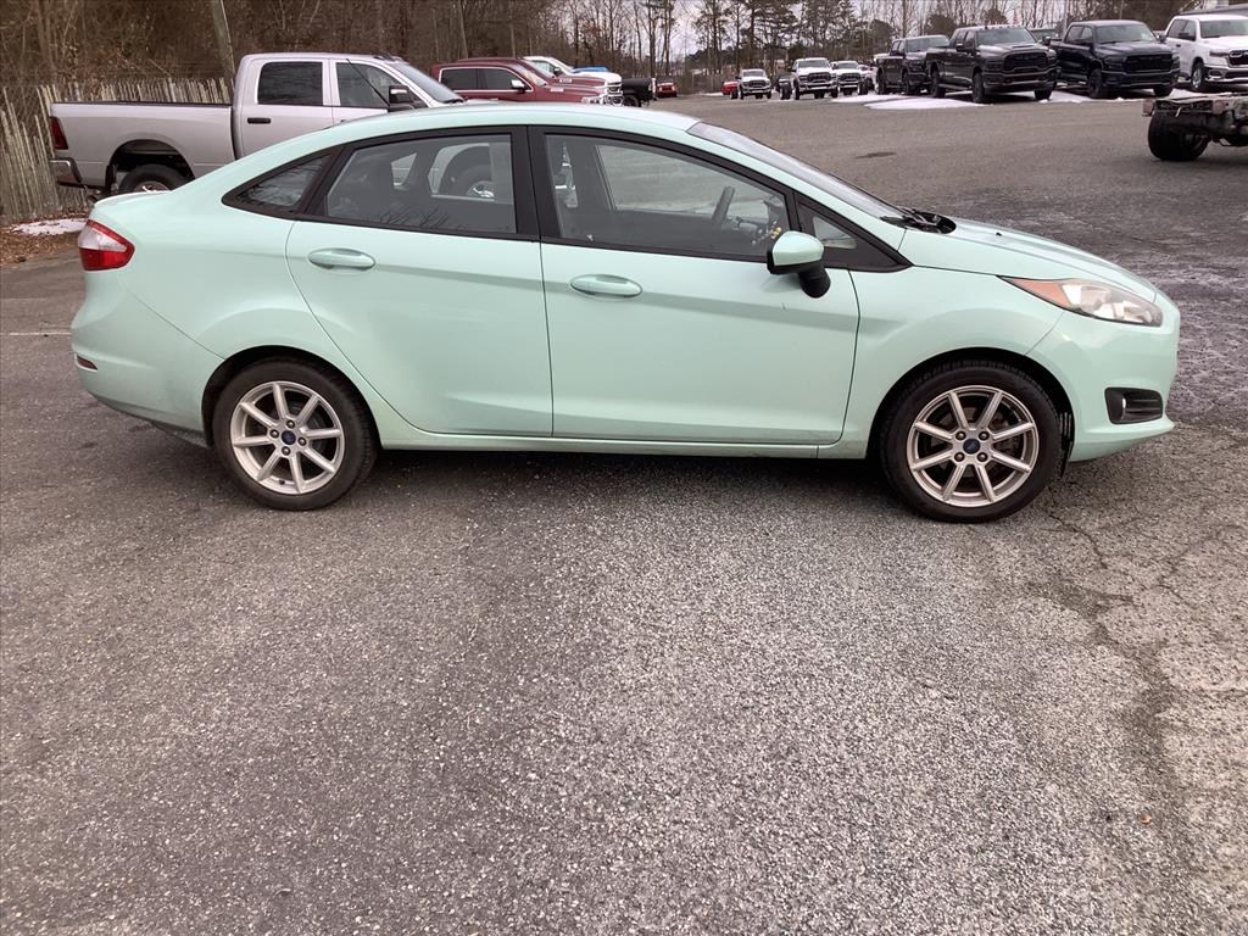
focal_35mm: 31
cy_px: 468
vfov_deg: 45.4
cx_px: 624
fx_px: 1118
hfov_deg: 58.4
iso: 25
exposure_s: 1/238
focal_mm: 3.3
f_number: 2.4
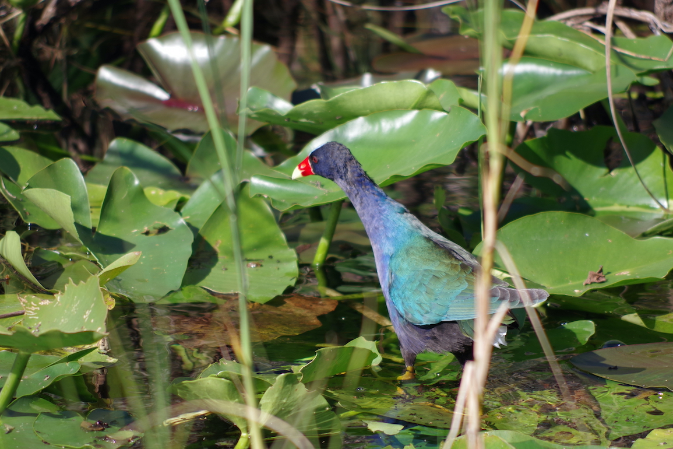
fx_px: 10487
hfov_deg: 3.7
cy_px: 212
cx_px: 354
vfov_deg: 2.5
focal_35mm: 561
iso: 100
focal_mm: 300
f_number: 5.8
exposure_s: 1/200
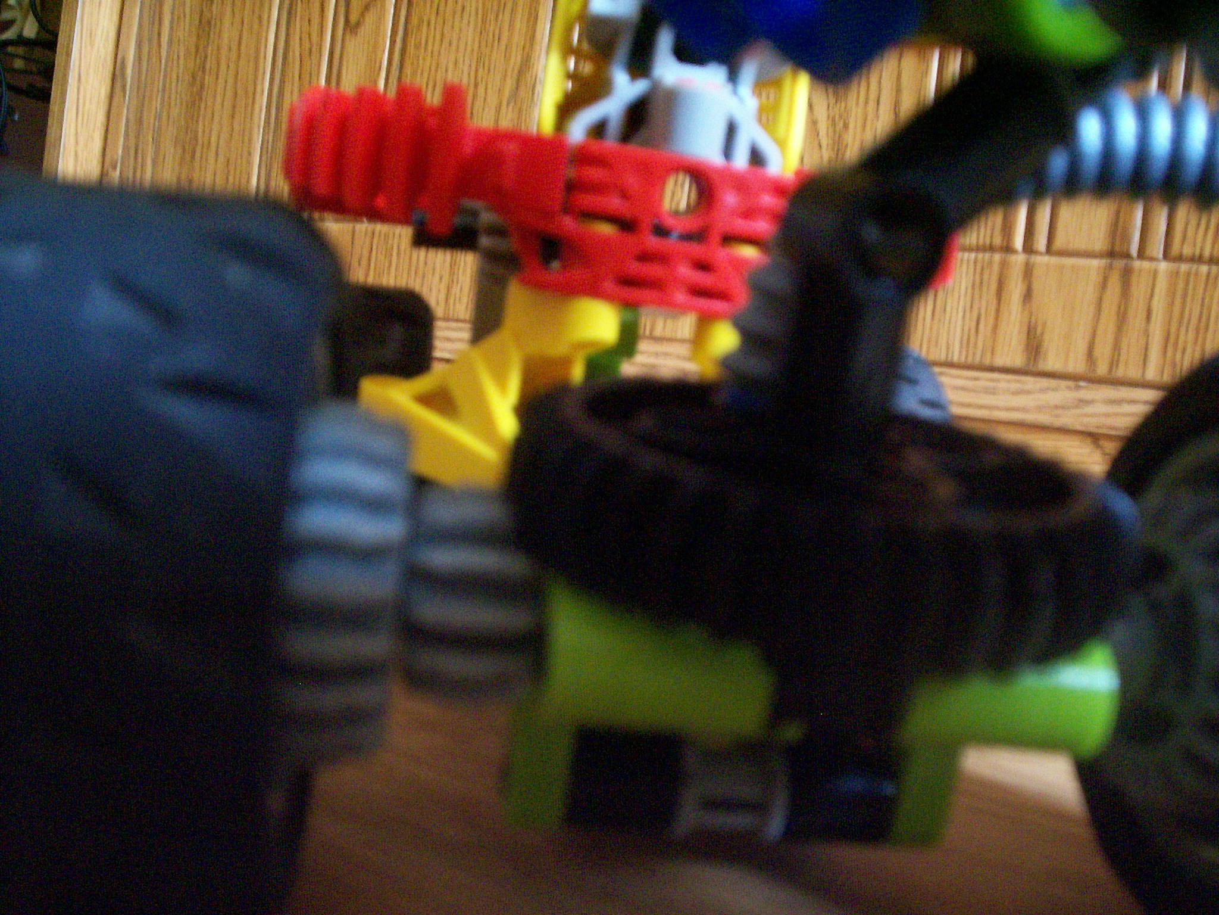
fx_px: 1268
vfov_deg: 39.7
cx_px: 610
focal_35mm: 36
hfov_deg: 51.4
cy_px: 458
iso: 400
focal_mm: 5.9
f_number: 4.5
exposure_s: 1/8
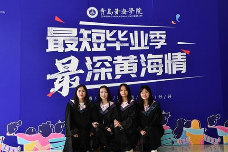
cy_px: 76
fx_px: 272
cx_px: 114
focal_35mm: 43
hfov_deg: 45.4
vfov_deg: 31.2
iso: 1600
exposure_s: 1/200
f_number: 7.1
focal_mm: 29
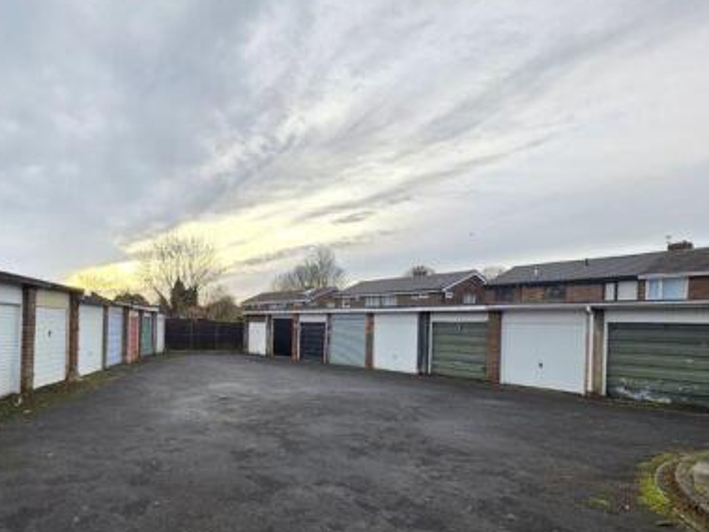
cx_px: 222
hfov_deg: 78.4
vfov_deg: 65.2
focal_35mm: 20
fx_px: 410
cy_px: 323
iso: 40
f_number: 1.9
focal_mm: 2.2
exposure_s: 1/254
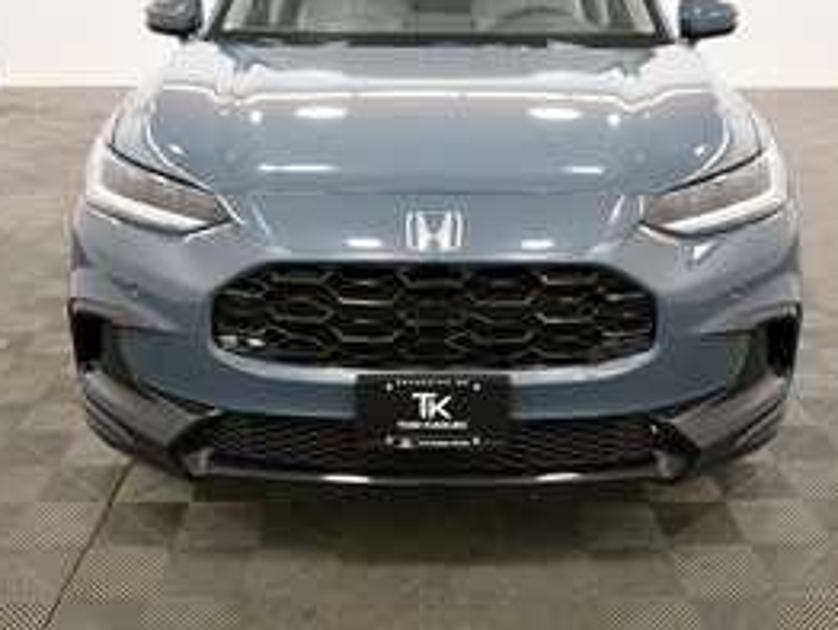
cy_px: 213
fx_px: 1066
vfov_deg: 32.7
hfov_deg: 42.9
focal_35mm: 44
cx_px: 445
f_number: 5.6
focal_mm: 20
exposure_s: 1/125
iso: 1400
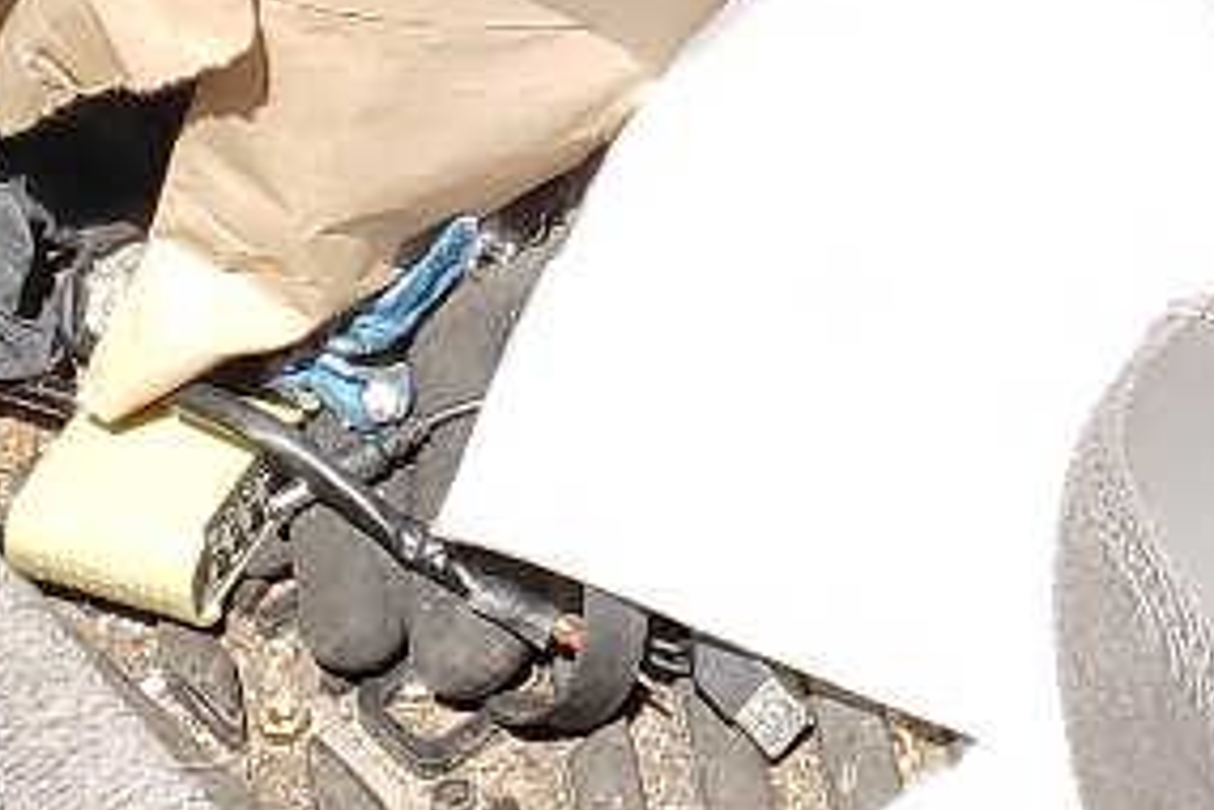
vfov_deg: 8.1
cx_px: 1849
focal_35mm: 152
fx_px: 5125
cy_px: -1292
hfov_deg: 12.8
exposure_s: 1/1429
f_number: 1.5
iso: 50
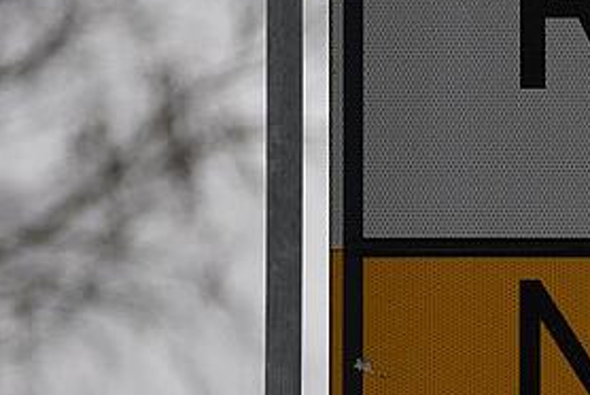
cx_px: 905
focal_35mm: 434
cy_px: 295
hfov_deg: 4.7
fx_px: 7120
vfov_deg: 3.2
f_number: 4.5
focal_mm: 112
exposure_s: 1/1000
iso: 400
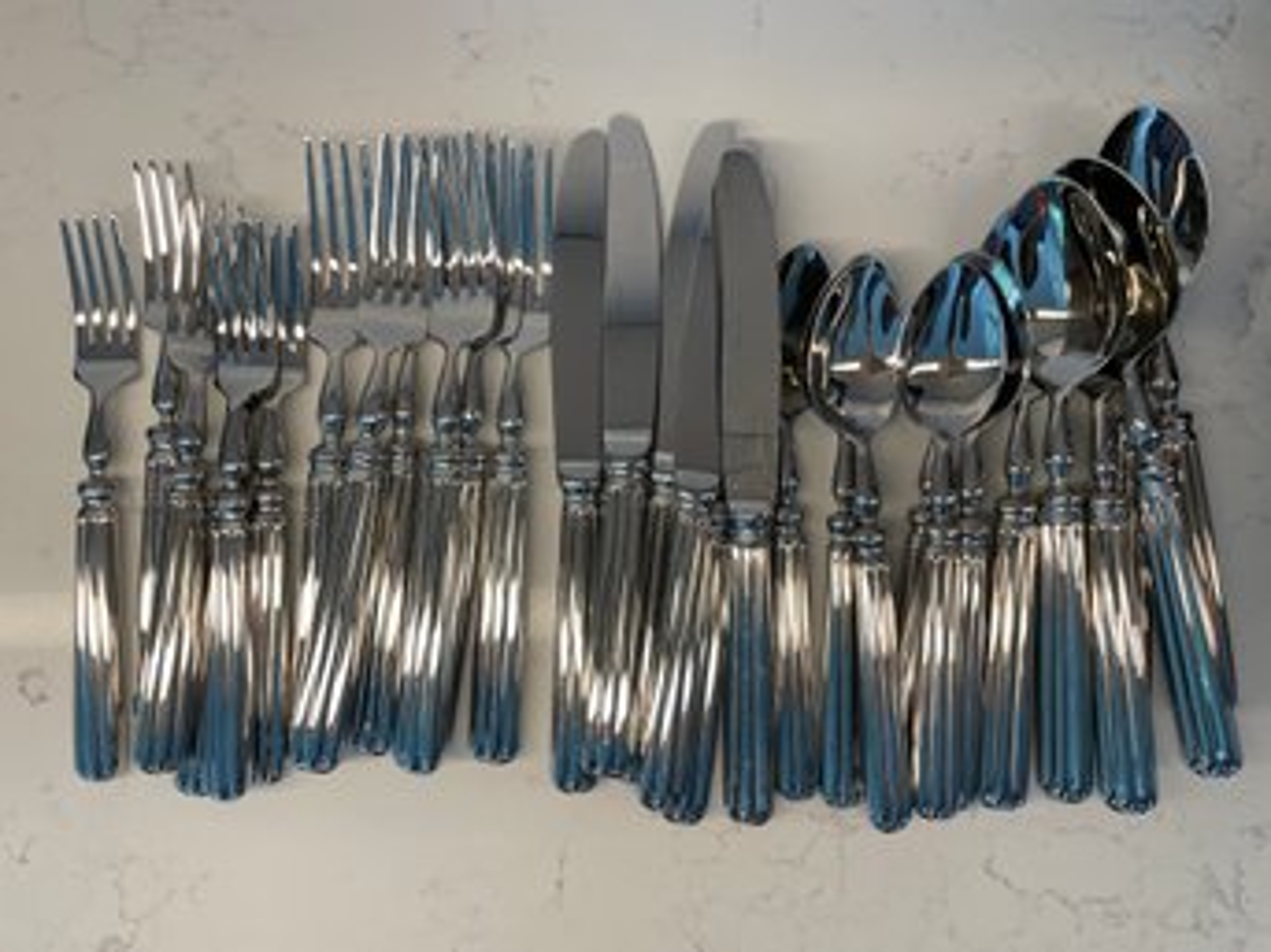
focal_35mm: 26
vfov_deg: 53.0
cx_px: 636
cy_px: 476
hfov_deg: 67.3
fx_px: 954
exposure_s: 1/187
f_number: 1.6
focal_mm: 4.2
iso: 32
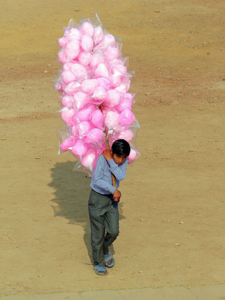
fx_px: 1742
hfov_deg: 7.4
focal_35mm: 201
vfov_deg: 9.8
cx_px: 112
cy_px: 150
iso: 100
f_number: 4
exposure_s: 1/1300
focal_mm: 36.2
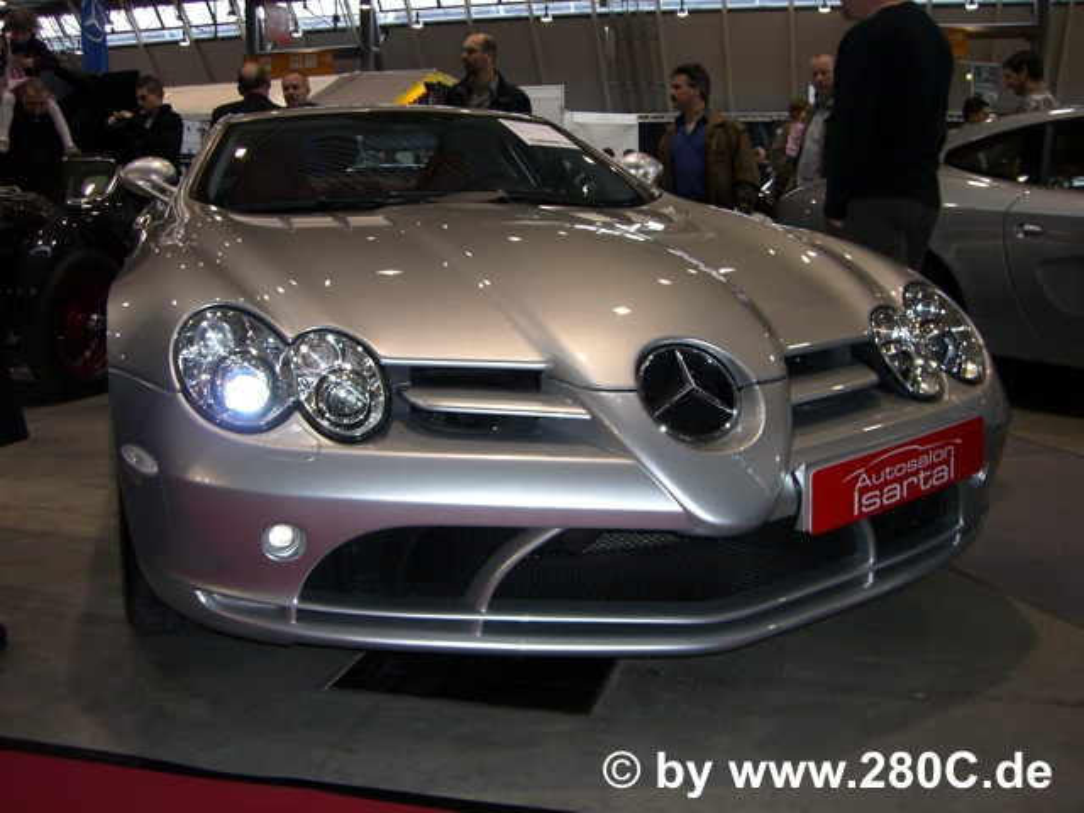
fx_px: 1190
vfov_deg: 37.7
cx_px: 542
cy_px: 406
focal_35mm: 38
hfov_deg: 49.0
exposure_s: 1/60
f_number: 2.7
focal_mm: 6.2
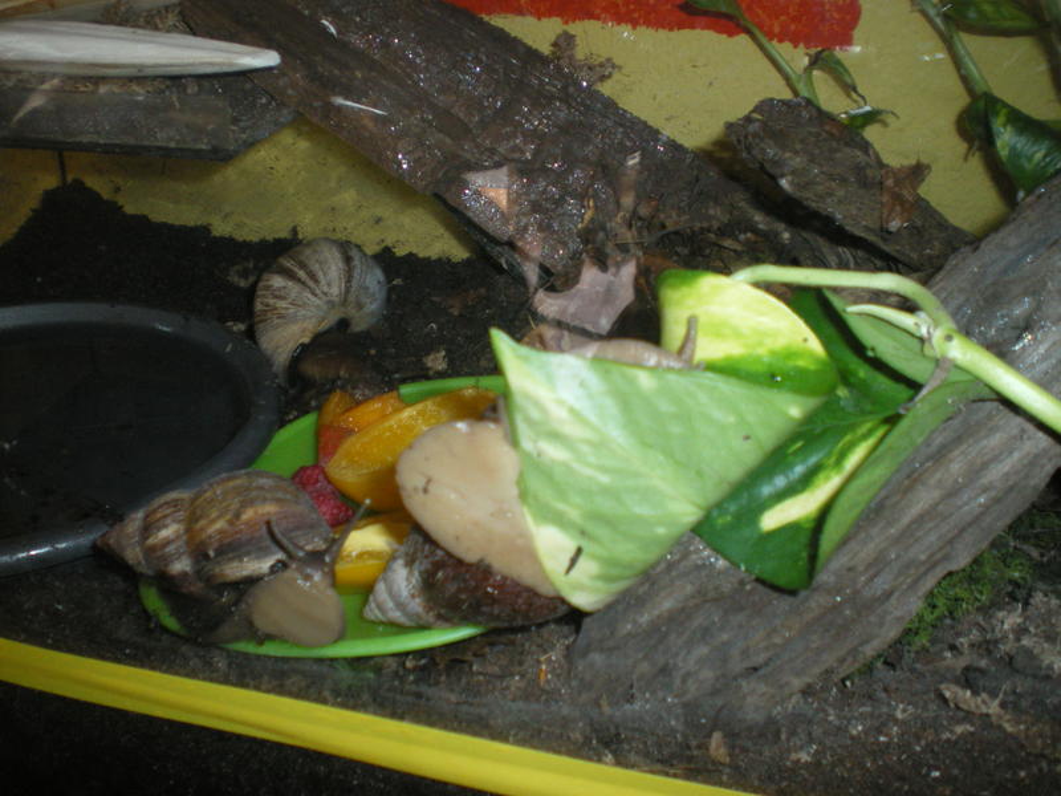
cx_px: 530
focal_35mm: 36
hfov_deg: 51.4
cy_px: 398
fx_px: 1103
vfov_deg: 39.7
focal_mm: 6.3
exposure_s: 1/50
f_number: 3.1
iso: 320
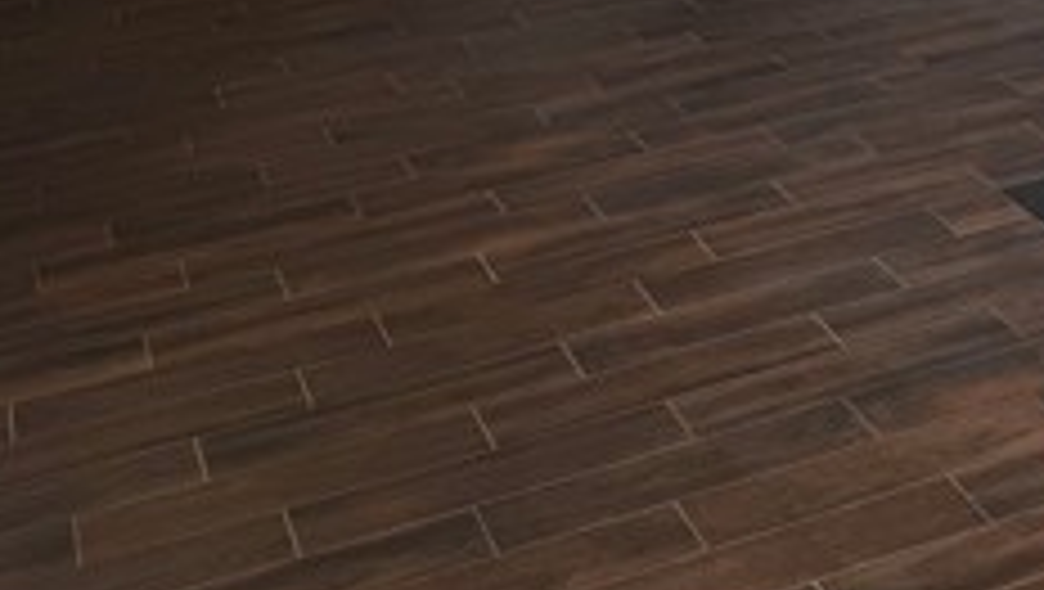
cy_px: -288
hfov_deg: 27.7
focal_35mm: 72
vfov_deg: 15.5
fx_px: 1995
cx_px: 1040
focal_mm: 6.76
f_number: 1.78
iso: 64
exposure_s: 1/120
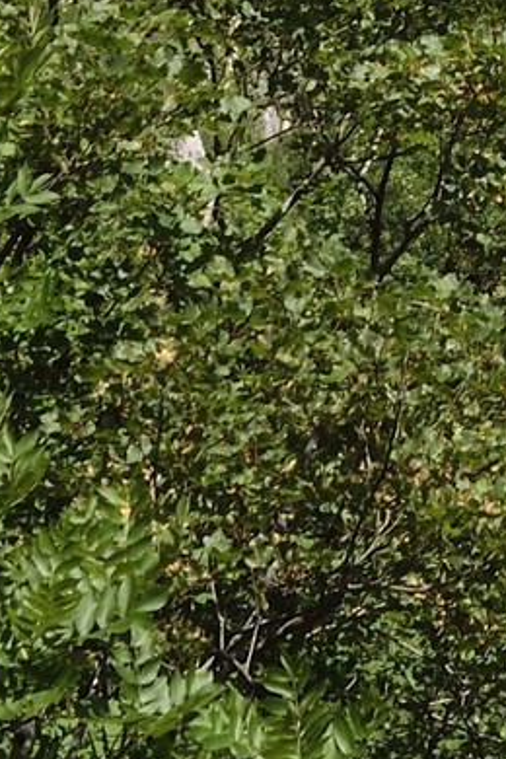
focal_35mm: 197
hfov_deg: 6.9
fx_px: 4153
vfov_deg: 9.6
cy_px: -851
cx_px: 749
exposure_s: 1/320
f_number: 14
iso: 200
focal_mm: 32
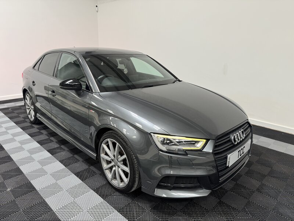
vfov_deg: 56.8
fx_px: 204
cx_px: 147
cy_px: 110
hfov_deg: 71.6
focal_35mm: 24
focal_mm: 6.76
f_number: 1.78
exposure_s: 1/50
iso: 125
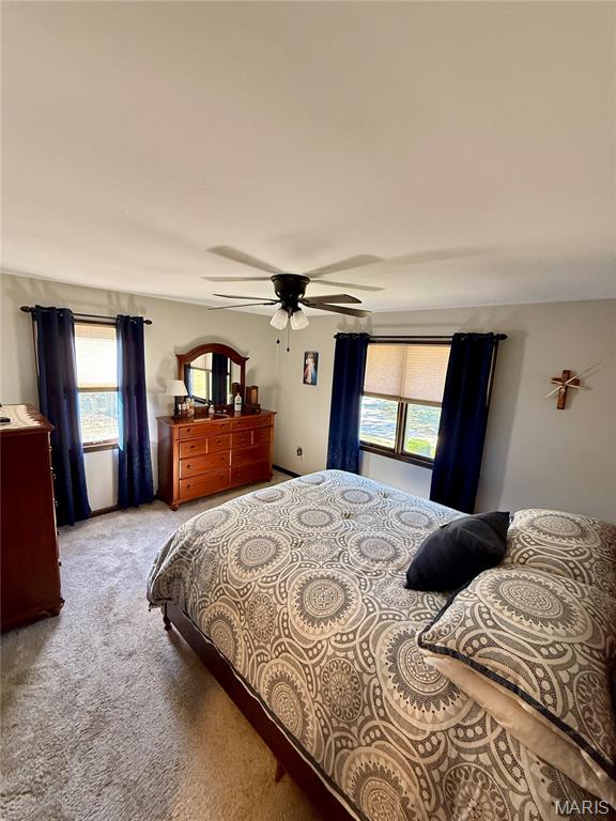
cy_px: 410
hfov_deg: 85.7
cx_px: 308
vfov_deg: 102.1
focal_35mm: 14
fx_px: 332
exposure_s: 1/60
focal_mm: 2.22
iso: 320
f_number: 2.2
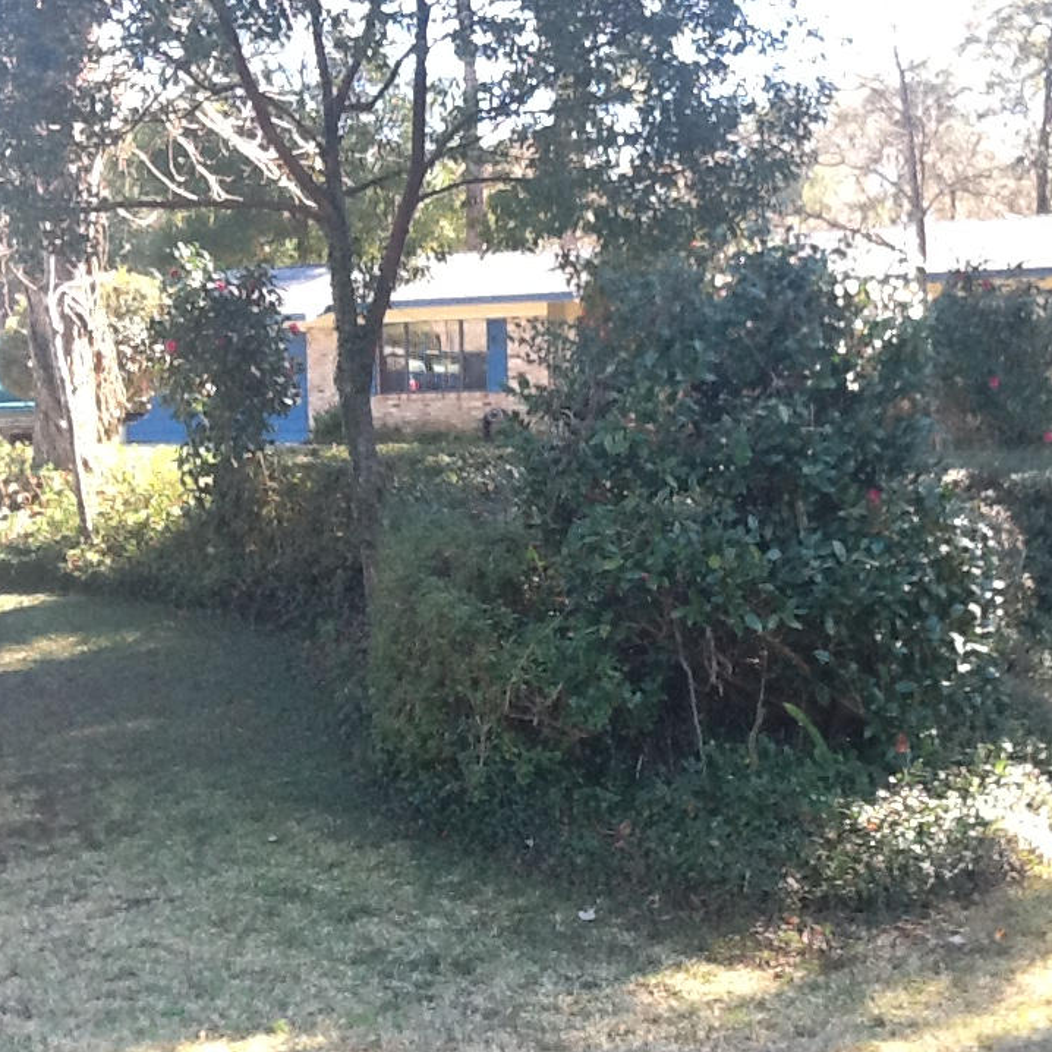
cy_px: 526
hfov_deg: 32.6
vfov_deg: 32.8
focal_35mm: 52
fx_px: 1788
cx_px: 665
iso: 64
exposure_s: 1/120
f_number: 2.4
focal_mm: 2.03
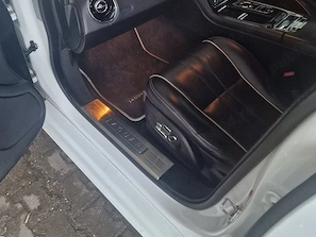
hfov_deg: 58.3
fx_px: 283
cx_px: 159
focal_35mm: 31
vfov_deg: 44.0
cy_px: 61
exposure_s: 1/100
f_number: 1.8
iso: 640
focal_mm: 6.4
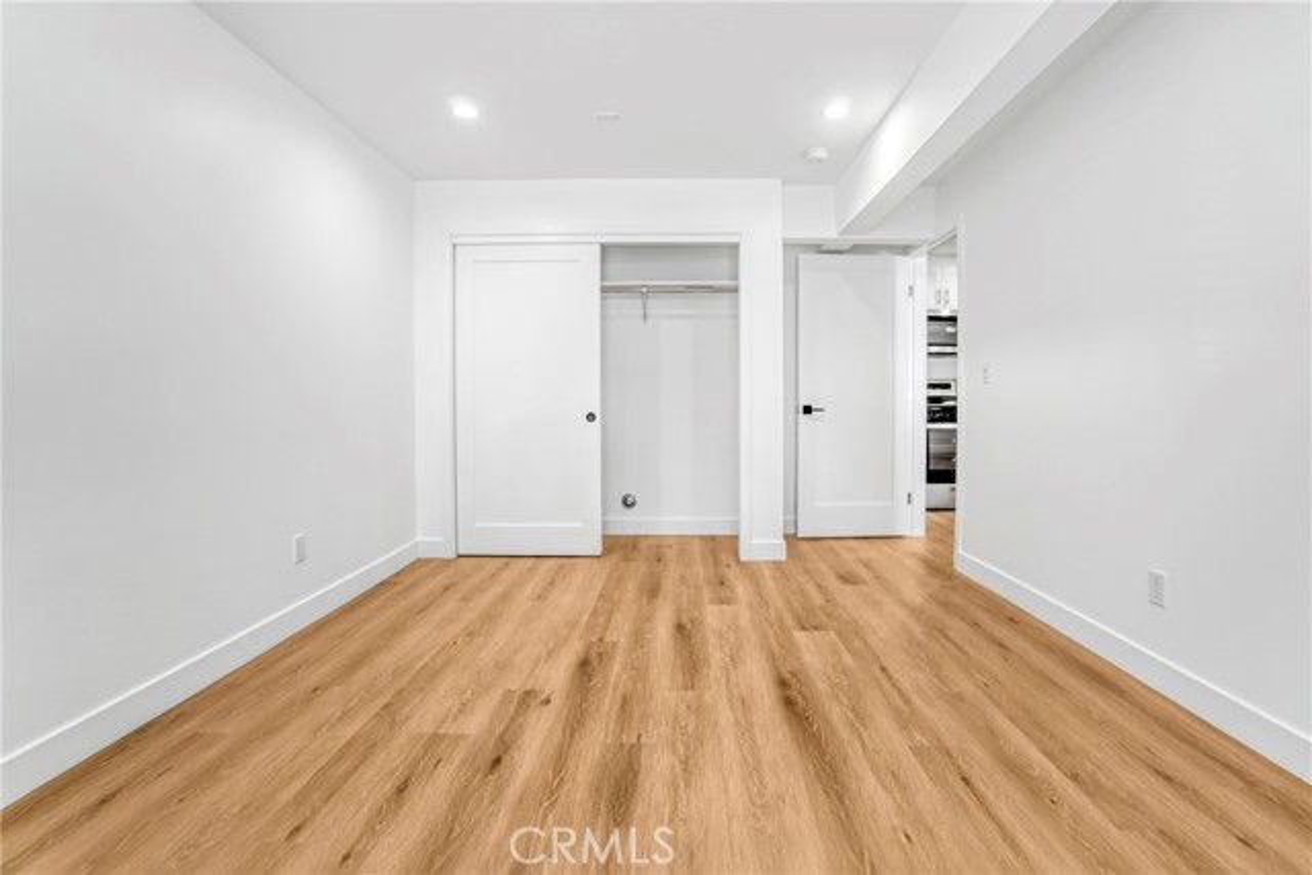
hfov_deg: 100.4
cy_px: 438
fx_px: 547
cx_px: 656
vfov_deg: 77.4
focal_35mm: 15
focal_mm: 10
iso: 640
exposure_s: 1/30
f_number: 4
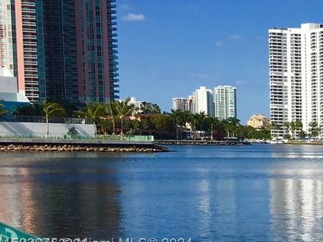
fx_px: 877
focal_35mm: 94
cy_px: 245
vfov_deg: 15.4
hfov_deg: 18.2
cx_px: 507
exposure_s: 1/2198
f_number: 2.2
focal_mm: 4.15
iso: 25
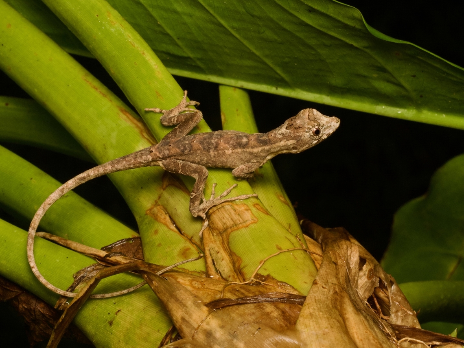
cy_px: 174
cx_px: 232
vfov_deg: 12.3
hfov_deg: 16.4
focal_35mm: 120
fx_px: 1609
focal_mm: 60
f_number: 14
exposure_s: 1/60
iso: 800
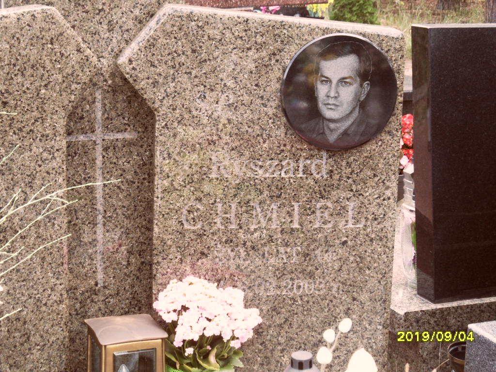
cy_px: 186
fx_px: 1146
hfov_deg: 24.4
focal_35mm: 80
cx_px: 248
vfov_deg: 18.4
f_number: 4.2
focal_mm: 13.2
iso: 100
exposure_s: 1/90
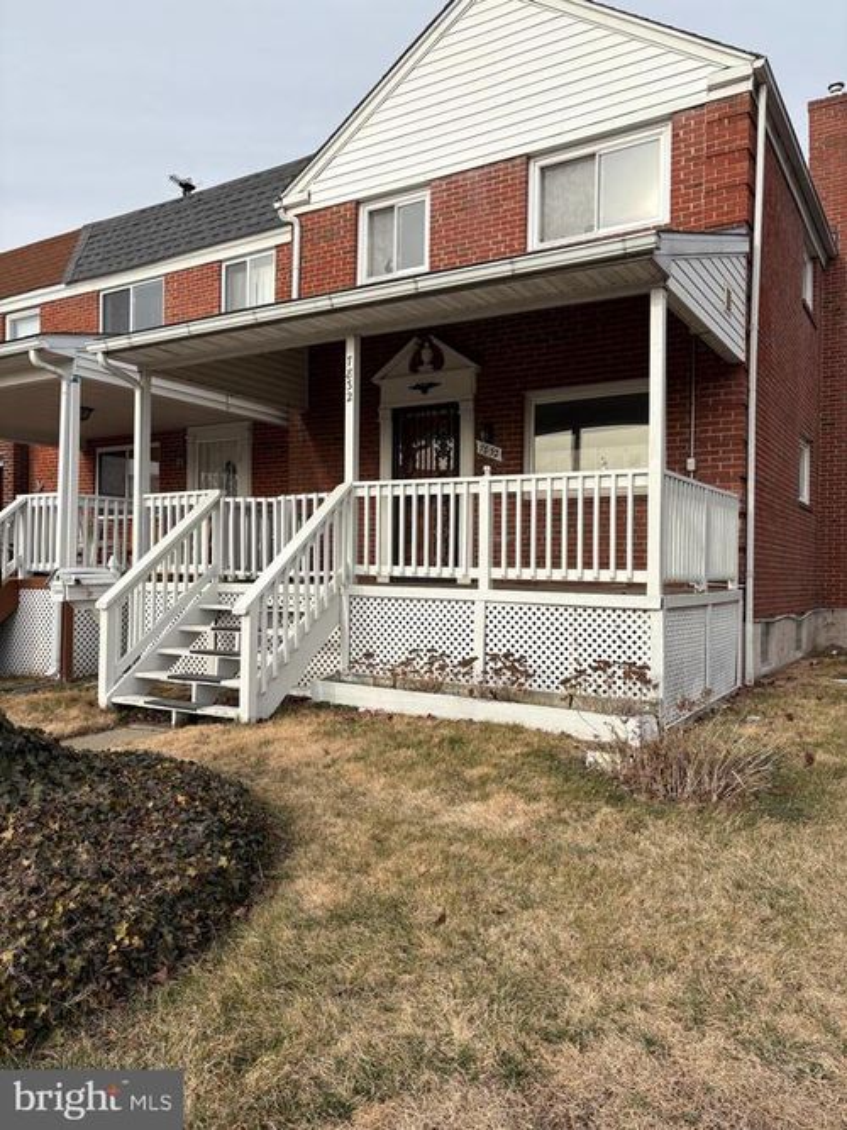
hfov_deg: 53.0
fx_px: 849
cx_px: 424
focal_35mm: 26
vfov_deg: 67.3
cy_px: 565
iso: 50
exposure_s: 1/2075
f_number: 1.6
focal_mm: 5.96
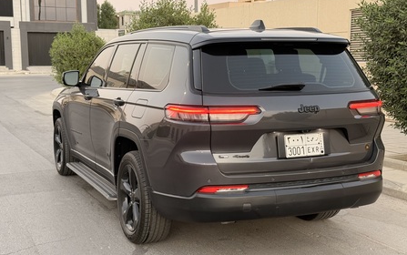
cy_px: 135
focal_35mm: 52
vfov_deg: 24.9
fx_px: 577
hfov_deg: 38.8
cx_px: 200
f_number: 1.78
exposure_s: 1/60
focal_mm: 6.76
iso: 125
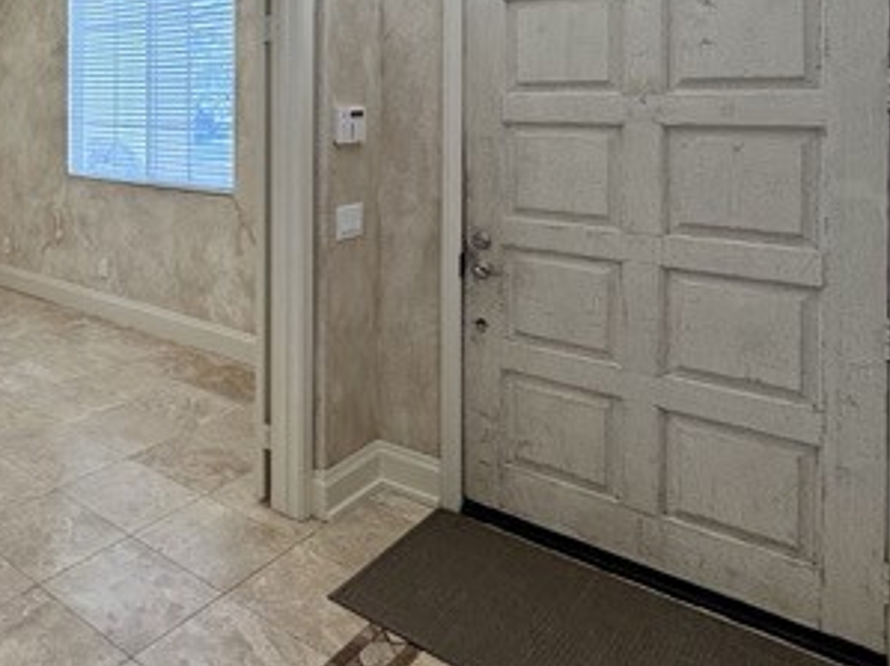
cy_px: 107
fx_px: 771
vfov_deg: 43.9
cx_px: 77
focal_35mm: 30
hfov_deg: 52.2
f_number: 2.2
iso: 125
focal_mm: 2.22
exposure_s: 1/120
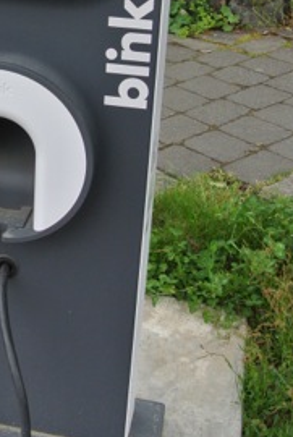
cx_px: 32
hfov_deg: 20.9
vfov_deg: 30.1
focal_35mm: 64
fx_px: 778
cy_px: 52
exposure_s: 1/250
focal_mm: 10
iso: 160
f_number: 4
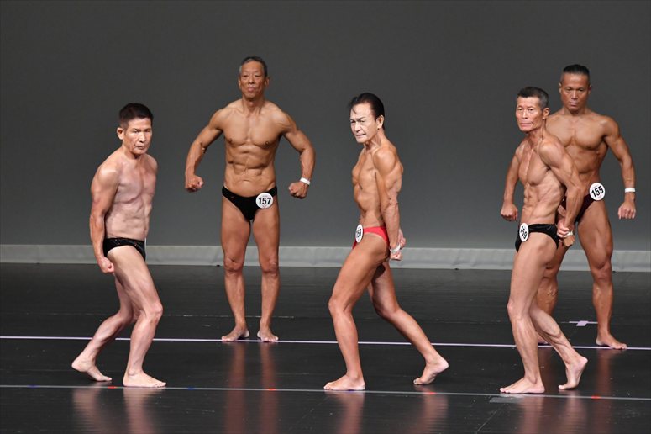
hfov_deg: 6.9
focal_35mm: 300
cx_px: 326
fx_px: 5422
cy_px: 217
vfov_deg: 4.6
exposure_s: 1/400
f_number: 5.6
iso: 4000
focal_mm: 200
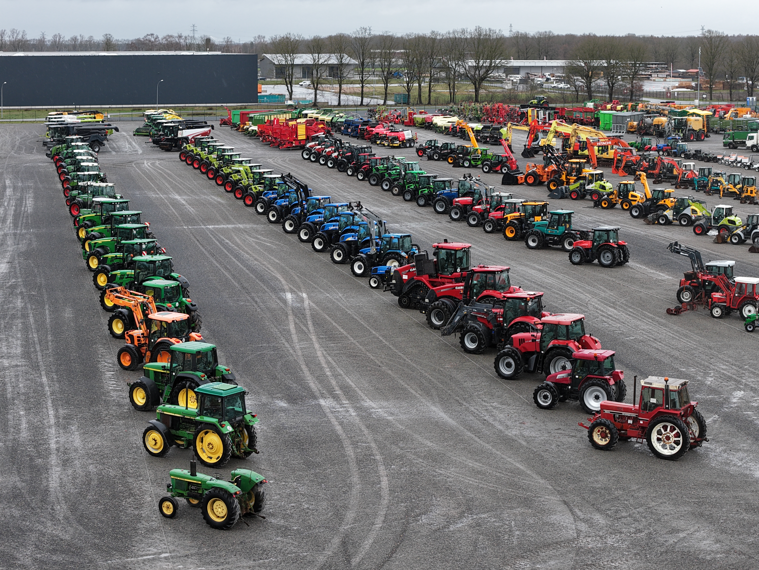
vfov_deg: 21.0
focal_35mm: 70
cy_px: 285
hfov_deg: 27.8
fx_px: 1535
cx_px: 380
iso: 160
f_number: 2.8
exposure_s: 1/320
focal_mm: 19.35
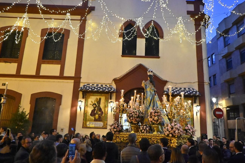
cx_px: 129
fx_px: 204
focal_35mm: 30
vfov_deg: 43.5
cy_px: 71
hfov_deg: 61.9
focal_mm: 16
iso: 6400
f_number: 3.5
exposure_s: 1/160
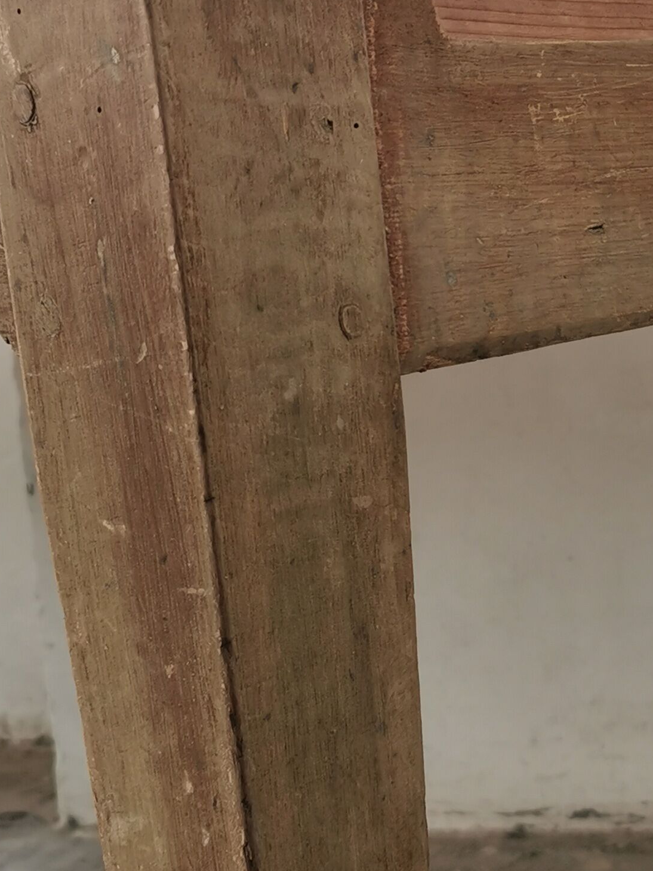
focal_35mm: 75
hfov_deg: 19.3
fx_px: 1887
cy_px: 426
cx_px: 598
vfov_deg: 26.0
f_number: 1.6
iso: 64
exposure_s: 1/100
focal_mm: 5.56
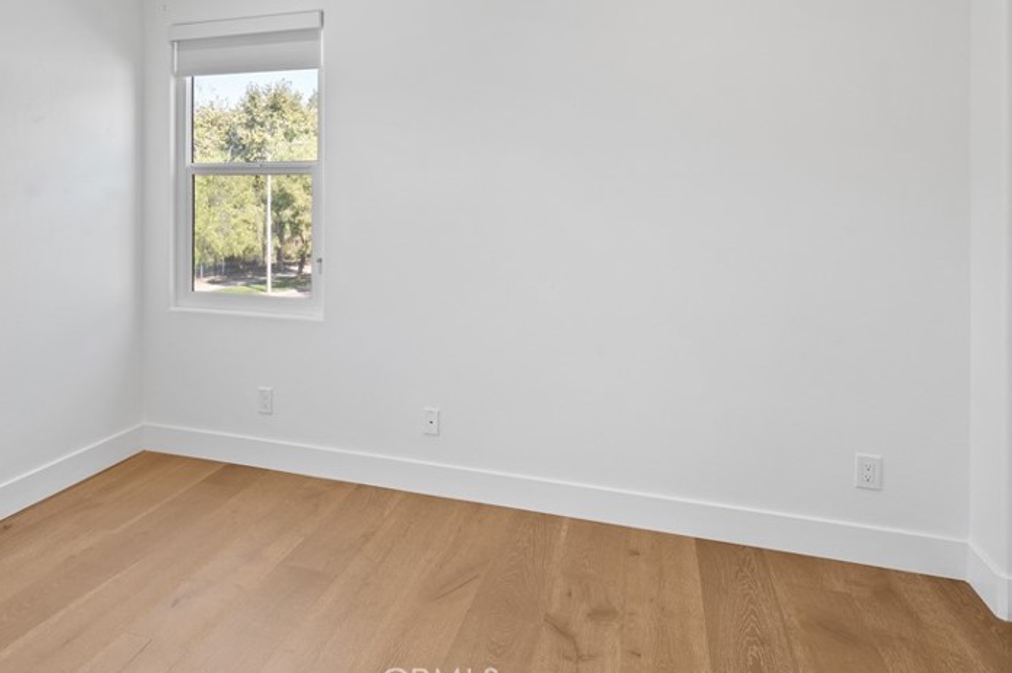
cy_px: 207
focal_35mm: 26
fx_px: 723
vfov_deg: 48.8
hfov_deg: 68.6
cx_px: 362
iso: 400
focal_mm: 17.5
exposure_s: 1/50
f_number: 8
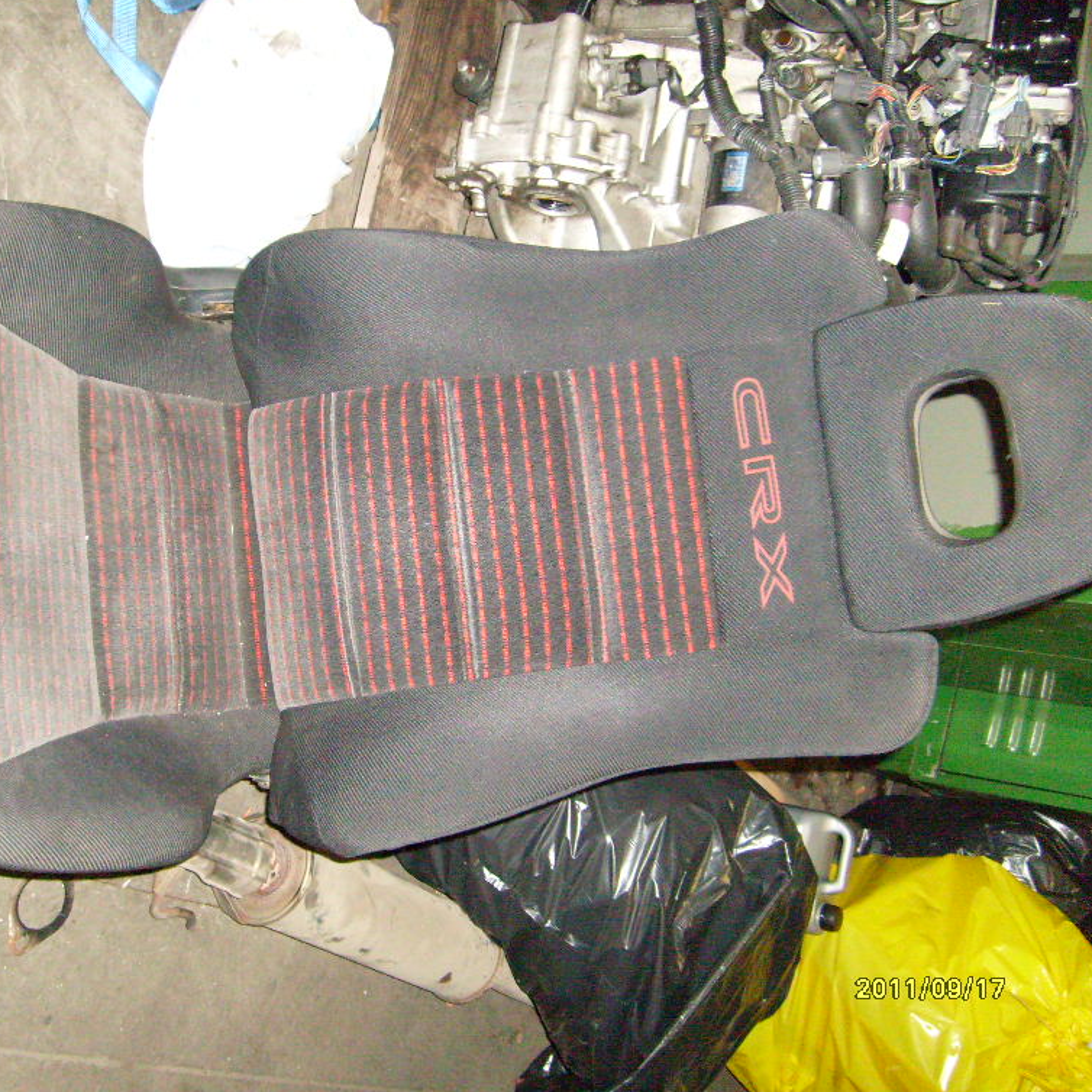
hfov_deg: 39.8
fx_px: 1499
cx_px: 410
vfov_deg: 40.0
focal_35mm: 42
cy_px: 547
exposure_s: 1/45
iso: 400
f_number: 2.8
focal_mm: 5.8
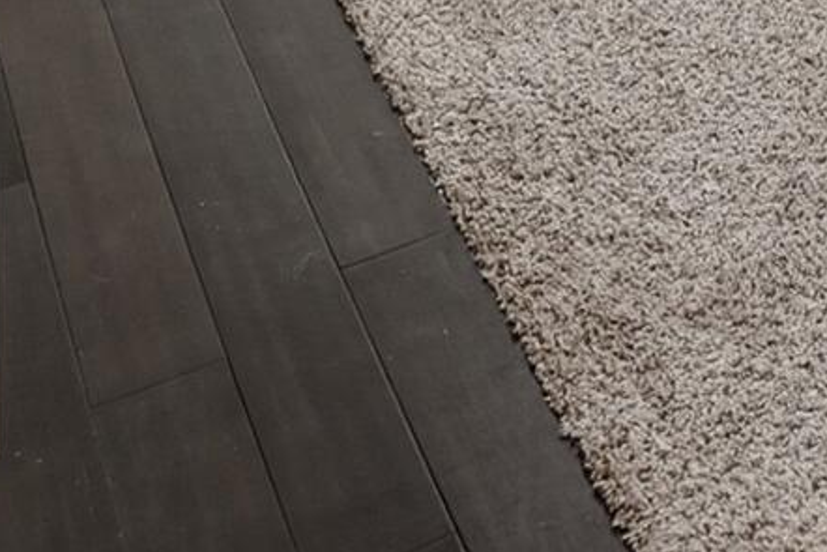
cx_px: 1229
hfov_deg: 18.9
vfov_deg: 9.6
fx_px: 2183
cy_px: -1289
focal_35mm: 95
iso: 800
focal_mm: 14
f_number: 10
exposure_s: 1/15
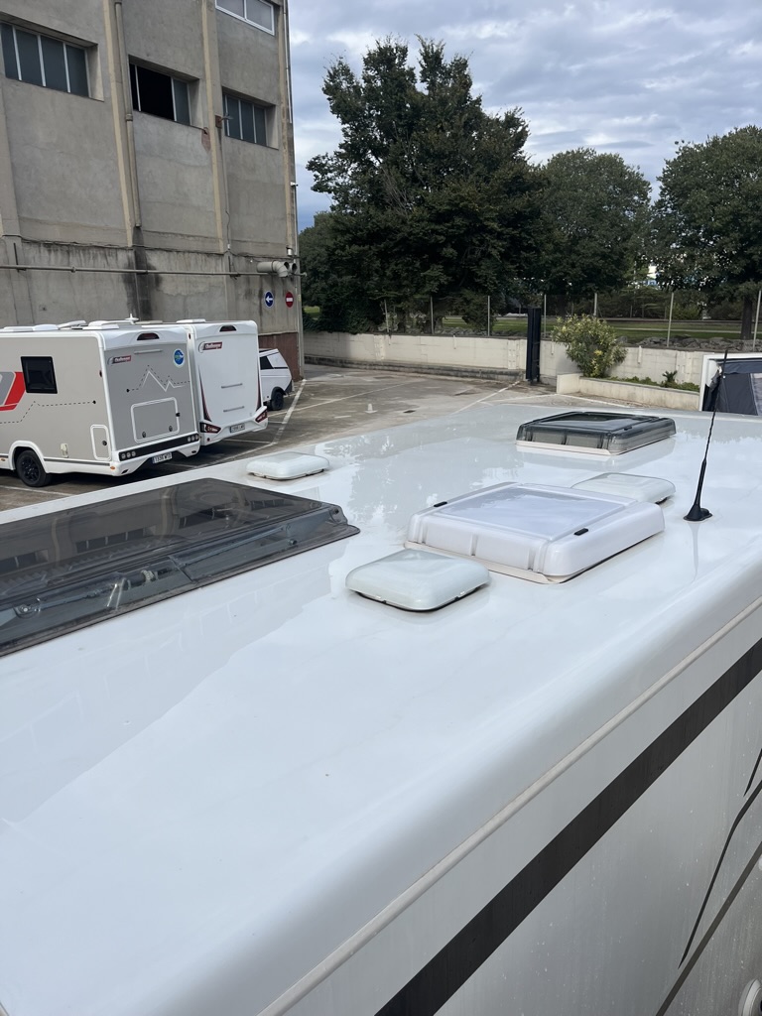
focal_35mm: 26
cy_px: 508
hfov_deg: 53.1
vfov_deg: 67.3
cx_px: 381
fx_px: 763
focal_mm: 5.1
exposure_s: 1/4310
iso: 50
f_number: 1.6
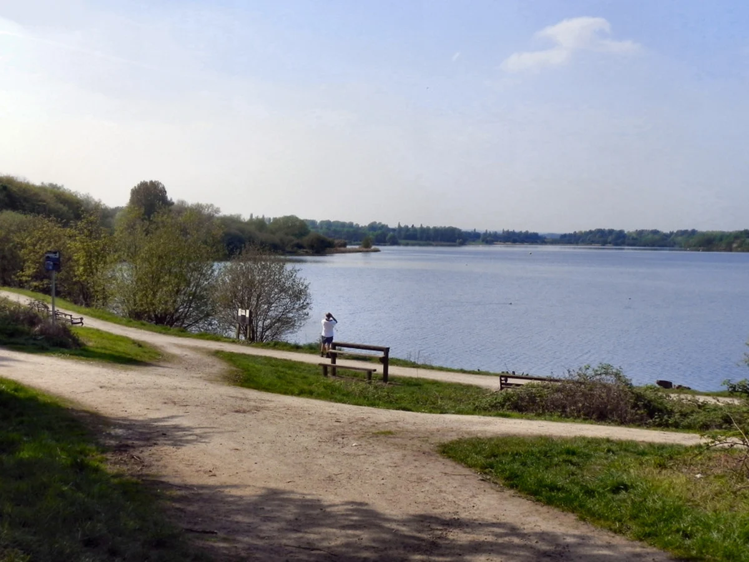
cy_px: 281
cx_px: 374
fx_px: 887
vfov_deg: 35.1
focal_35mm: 41
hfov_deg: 45.8
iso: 160
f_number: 8
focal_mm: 7.3
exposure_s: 1/368
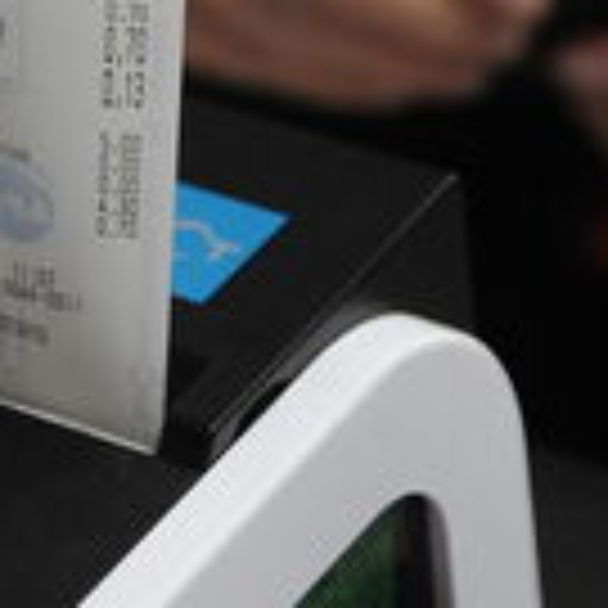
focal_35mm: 196
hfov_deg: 8.8
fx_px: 3895
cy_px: -115
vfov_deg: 8.8
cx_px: -72
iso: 2000
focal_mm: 52
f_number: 4.5
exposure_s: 1/250
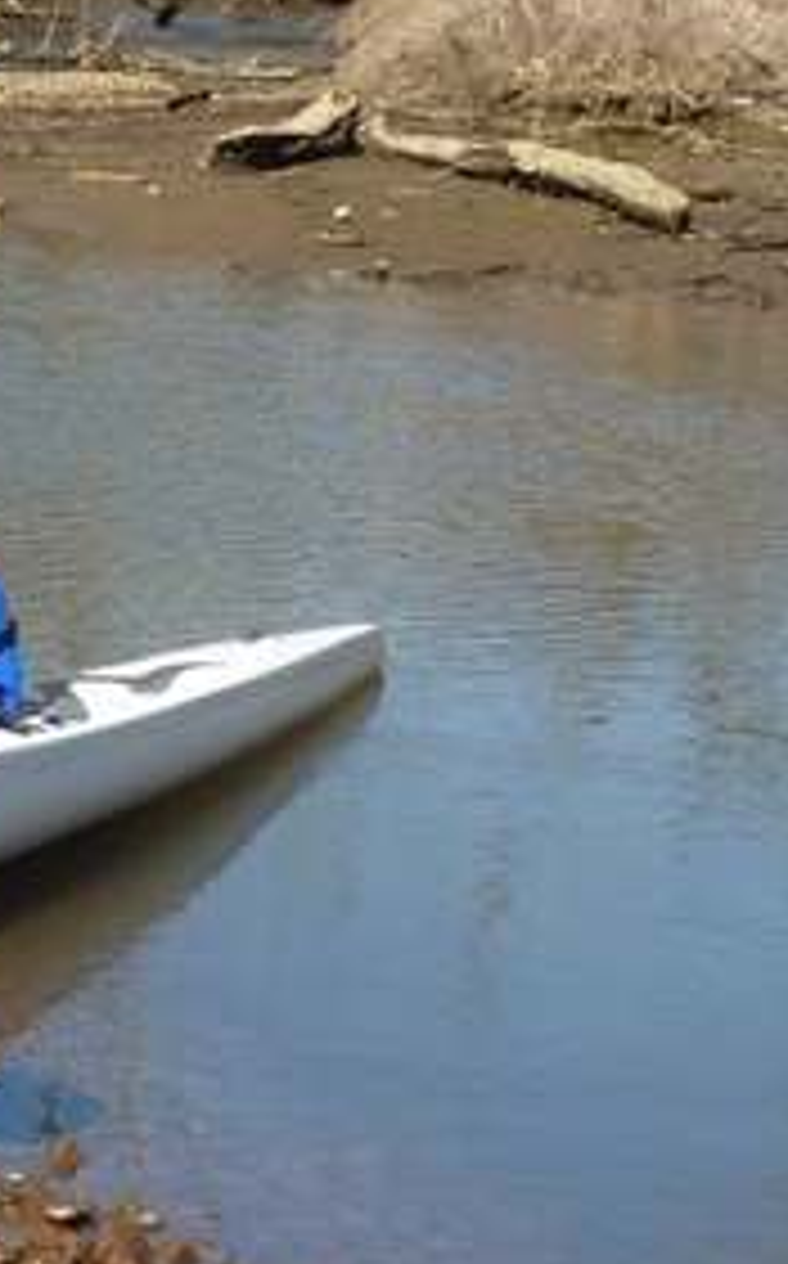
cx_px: -356
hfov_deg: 9.4
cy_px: 216
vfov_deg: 15.3
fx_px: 4685
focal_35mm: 136
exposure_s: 1/400
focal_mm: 7.3
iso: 80
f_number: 4
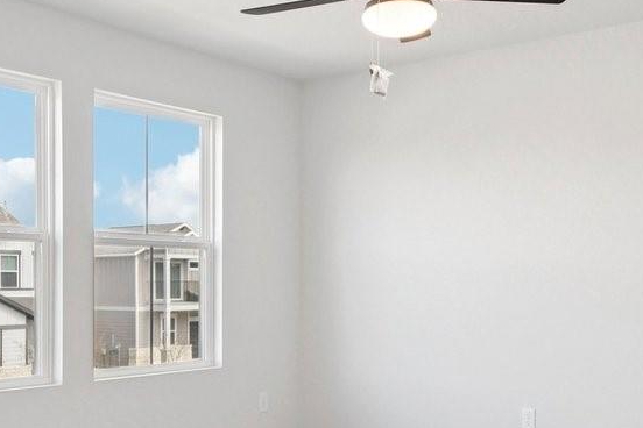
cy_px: 259
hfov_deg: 44.2
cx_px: 390
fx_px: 786
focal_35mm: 44
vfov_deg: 30.4
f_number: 8
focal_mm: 10
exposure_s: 1/40
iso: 400
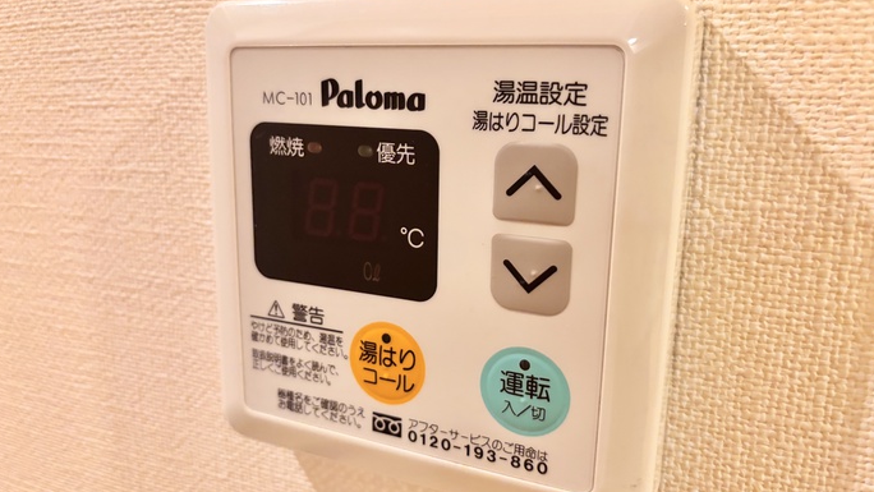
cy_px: 241
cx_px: 438
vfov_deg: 40.2
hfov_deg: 66.1
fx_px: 672
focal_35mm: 29
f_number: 1.6
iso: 250
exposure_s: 1/60
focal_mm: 5.96
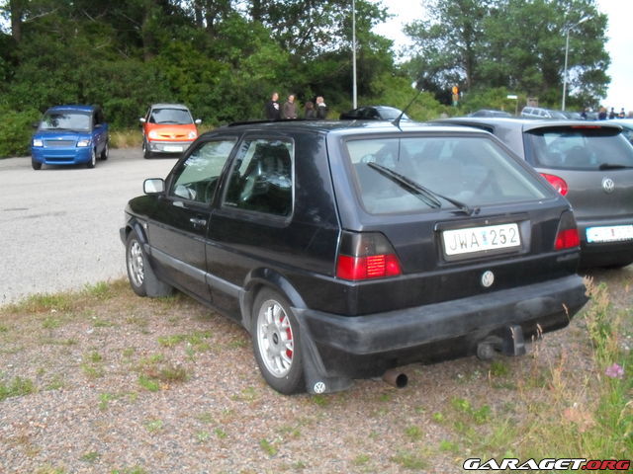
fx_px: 640
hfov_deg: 52.6
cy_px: 237
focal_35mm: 35
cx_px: 316
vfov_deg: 40.7
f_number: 3.2
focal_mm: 6.3
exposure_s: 1/45
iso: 240
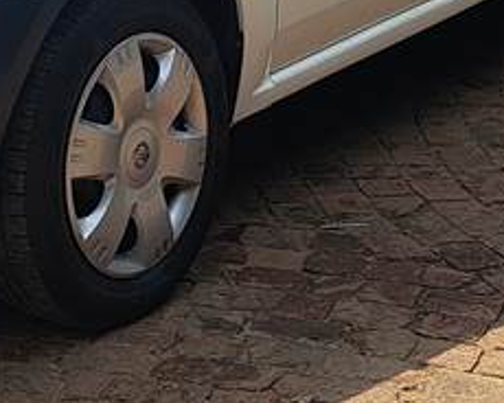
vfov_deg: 12.3
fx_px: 1805
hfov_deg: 15.5
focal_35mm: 121
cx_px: -57
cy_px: -141
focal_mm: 5.23
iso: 50
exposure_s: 1/1391
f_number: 1.8
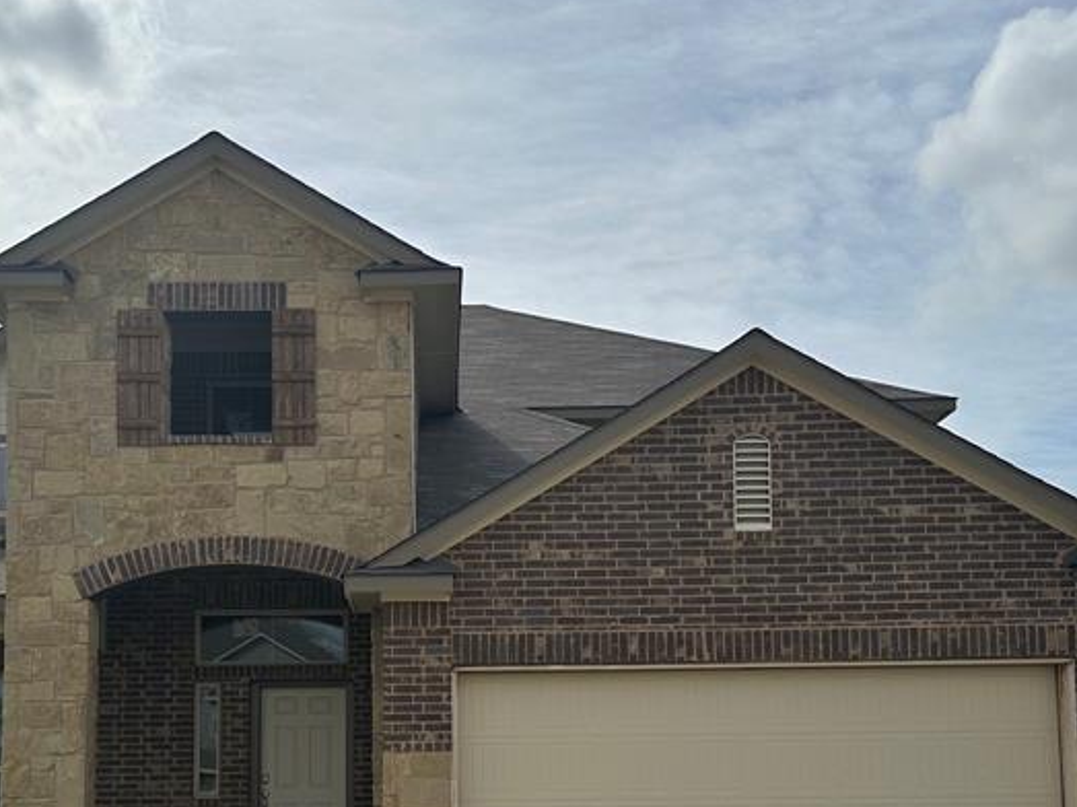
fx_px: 1462
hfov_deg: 40.2
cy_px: 665
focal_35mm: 47
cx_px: 420
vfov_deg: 30.0
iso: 80
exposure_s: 1/8197
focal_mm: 6.86
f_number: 1.78
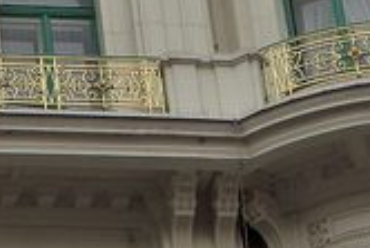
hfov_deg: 6.8
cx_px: 38
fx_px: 3117
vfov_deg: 4.5
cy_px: -188
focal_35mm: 303
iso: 200
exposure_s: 1/250
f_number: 8
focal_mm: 56
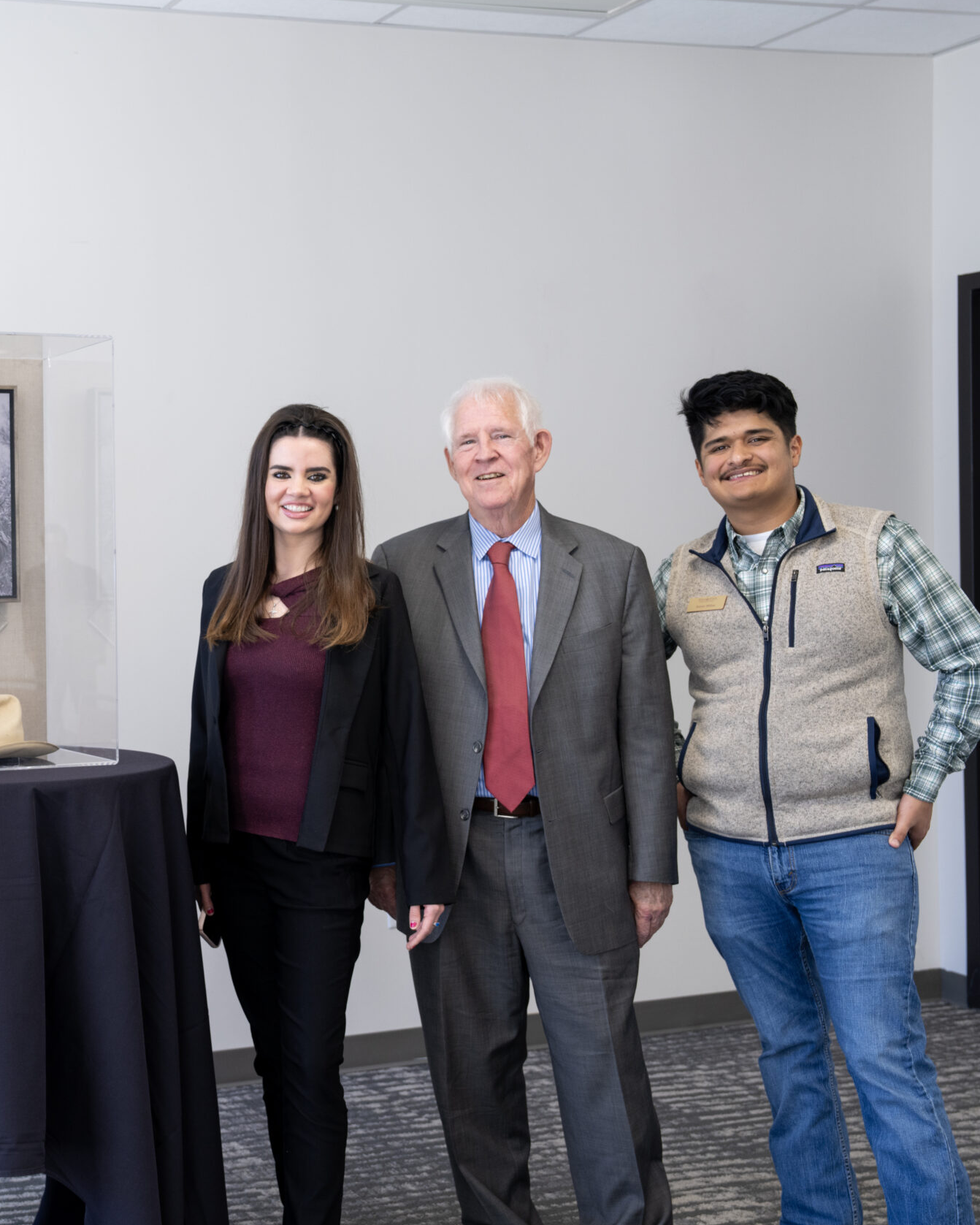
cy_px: 621
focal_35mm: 53
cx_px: 81
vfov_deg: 35.4
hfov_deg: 27.5
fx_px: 1921
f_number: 4.5
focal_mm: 37
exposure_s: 1/50
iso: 500
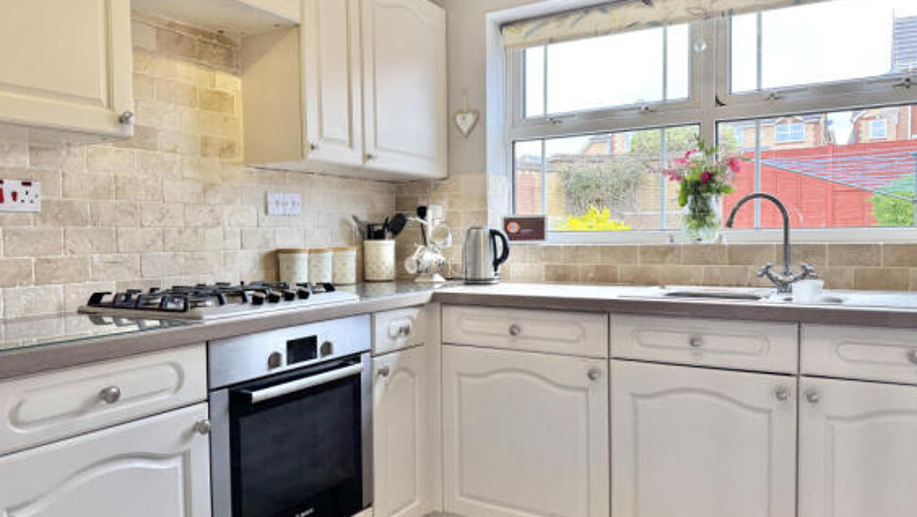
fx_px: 657
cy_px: 259
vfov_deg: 43.0
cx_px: 448
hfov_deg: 69.8
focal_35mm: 27
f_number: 1.78
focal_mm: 6.76
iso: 64
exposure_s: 1/100
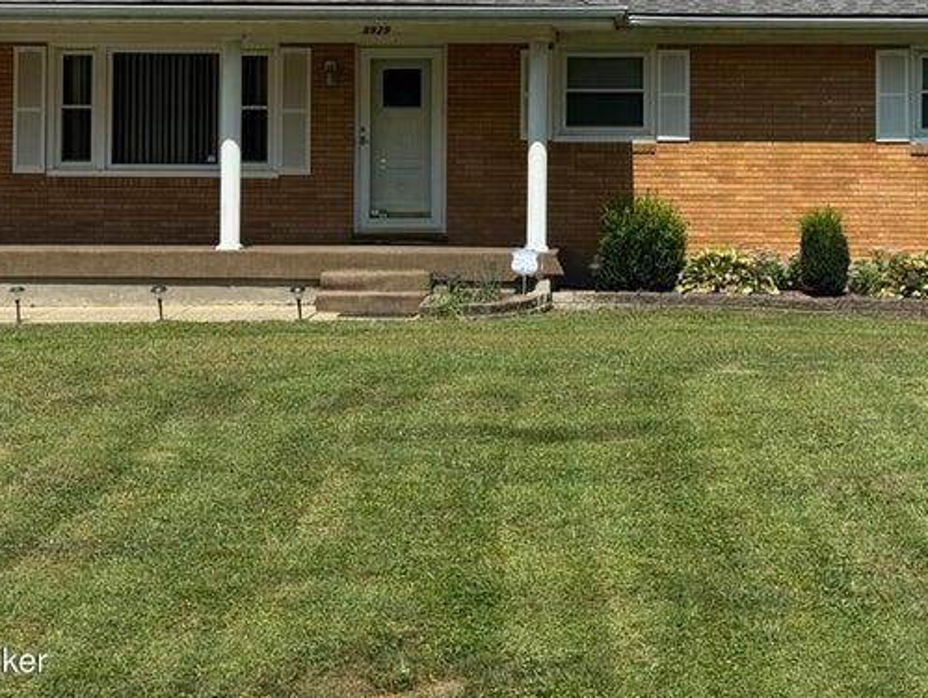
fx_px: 2200
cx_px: 527
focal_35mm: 82
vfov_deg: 17.8
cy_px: 119
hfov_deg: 23.8
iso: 64
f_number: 1.78
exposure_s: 1/6410
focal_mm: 6.76
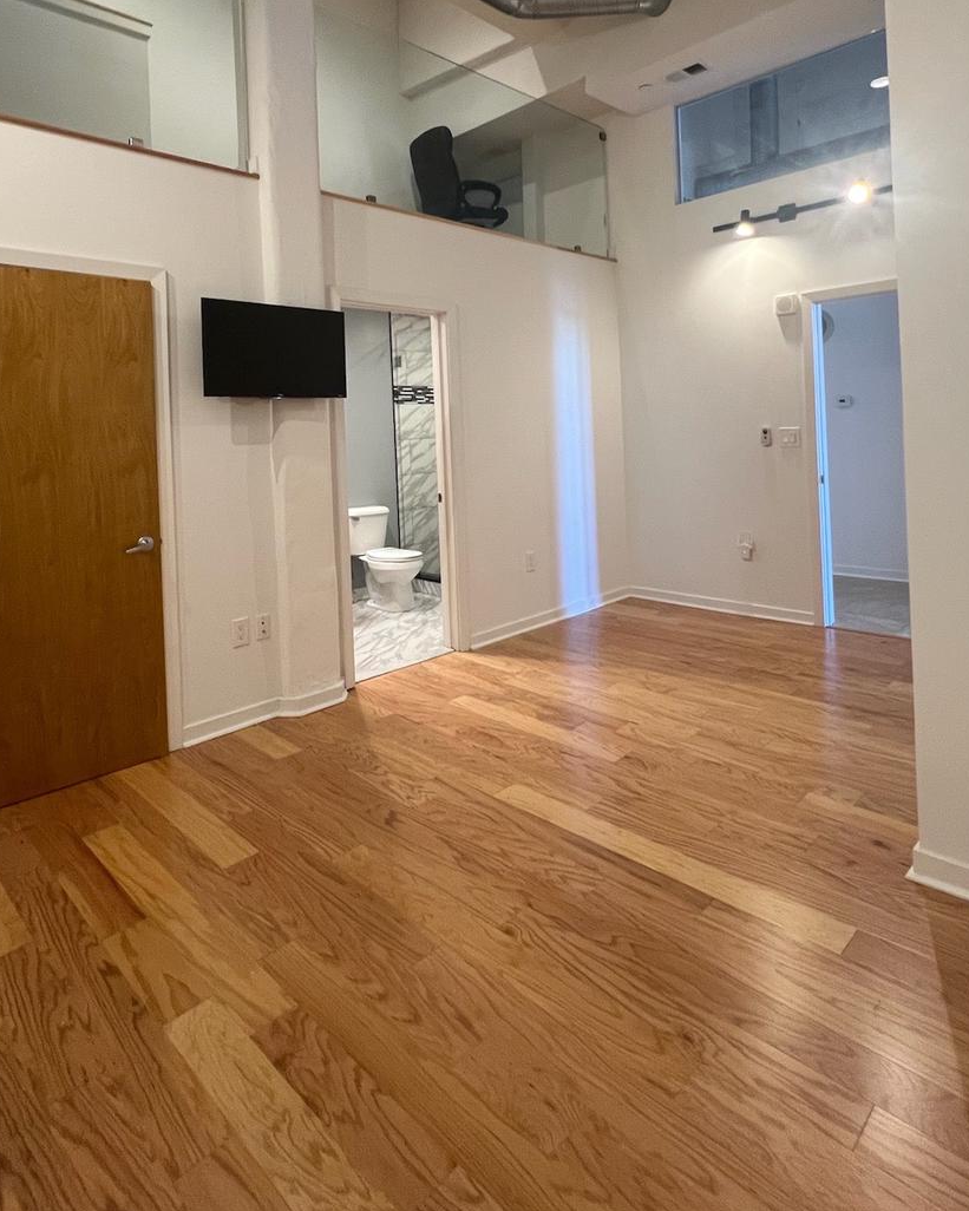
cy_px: 431
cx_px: 456
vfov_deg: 81.2
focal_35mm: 19
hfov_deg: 70.8
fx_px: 681
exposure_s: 1/60
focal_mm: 1.57
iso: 250
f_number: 1.8
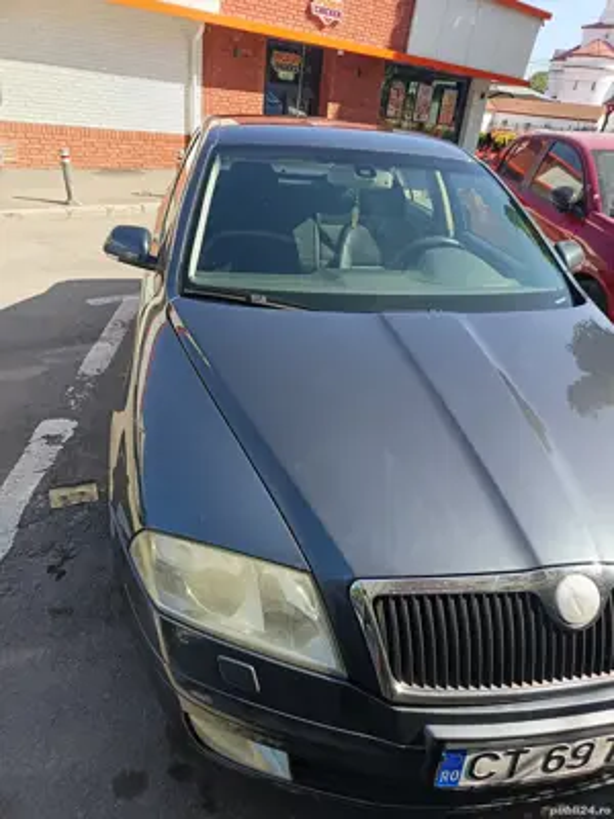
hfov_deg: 56.8
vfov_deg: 71.6
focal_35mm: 24
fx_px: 568
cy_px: 410
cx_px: 307
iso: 695
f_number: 1.75
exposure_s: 1/900
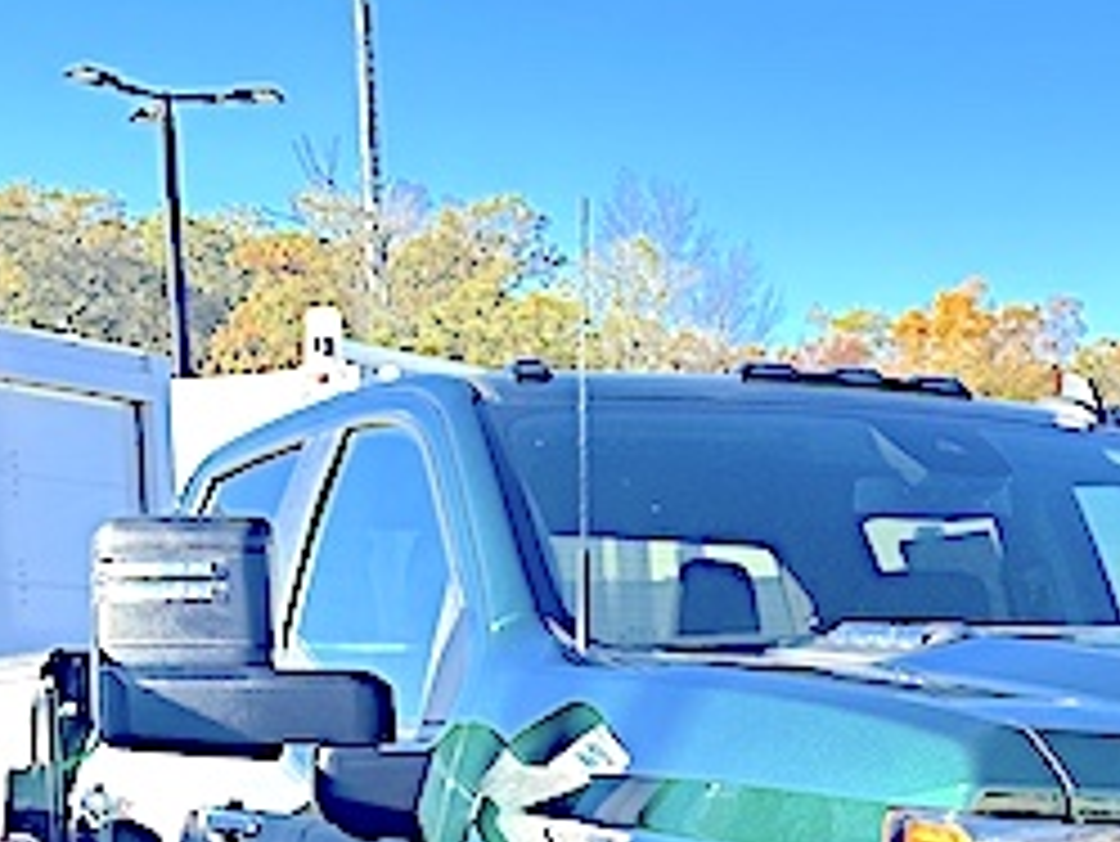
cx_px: 1080
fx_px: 2493
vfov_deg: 17.6
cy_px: 1166
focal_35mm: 77
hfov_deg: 24.3
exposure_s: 1/1374
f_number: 1.78
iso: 80
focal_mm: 6.86
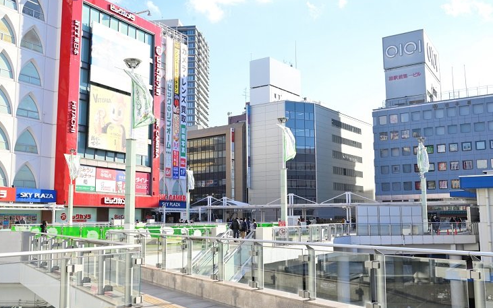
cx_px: 234
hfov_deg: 50.4
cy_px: 150
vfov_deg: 32.8
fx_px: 524
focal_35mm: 39
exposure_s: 1/125
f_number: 10
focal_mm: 35
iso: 160
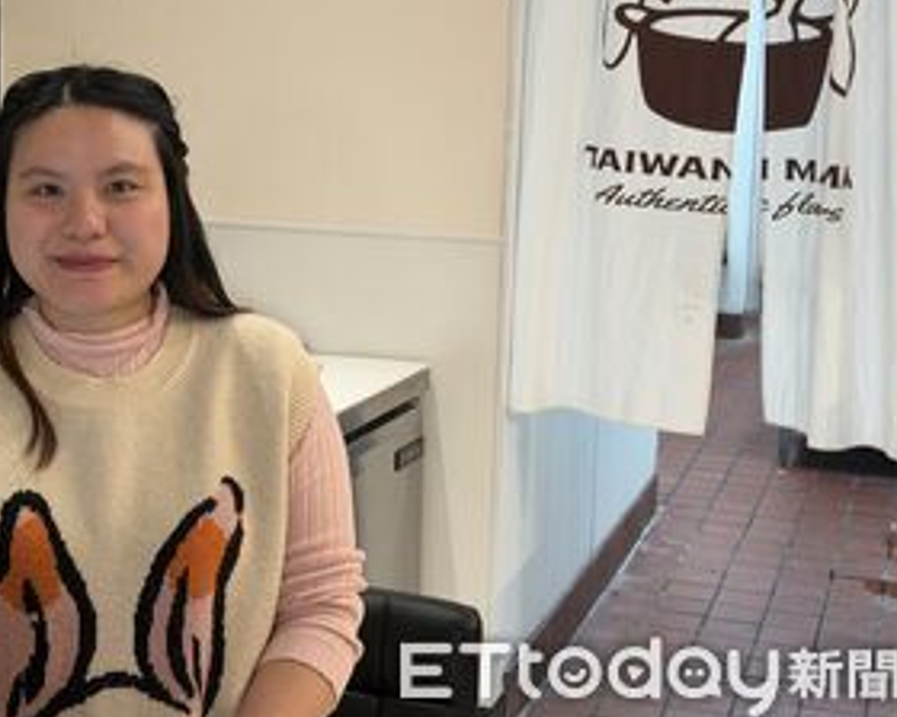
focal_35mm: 67
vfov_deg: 22.7
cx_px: 343
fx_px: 1779
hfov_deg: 28.2
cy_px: 256
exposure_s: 1/60
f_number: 1.78
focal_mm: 6.76
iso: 125
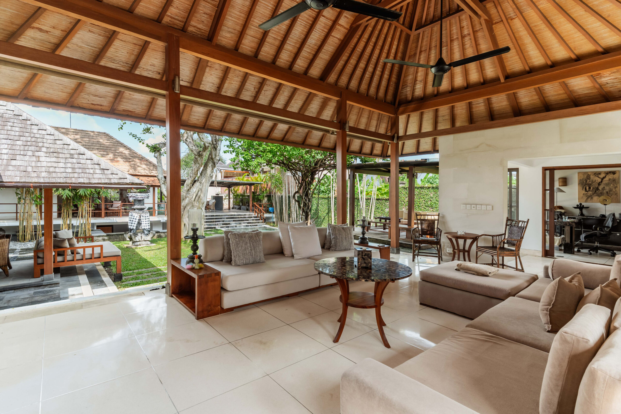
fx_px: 293
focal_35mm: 17
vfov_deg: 70.4
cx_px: 310
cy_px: 207
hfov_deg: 93.3
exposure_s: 1/50
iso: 500
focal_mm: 17
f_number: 10
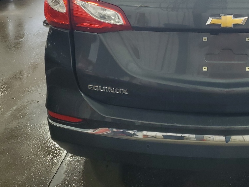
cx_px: 228
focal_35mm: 55
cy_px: 22
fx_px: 396
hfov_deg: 33.0
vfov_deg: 25.8
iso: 63
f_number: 1.5
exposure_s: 1/60.2
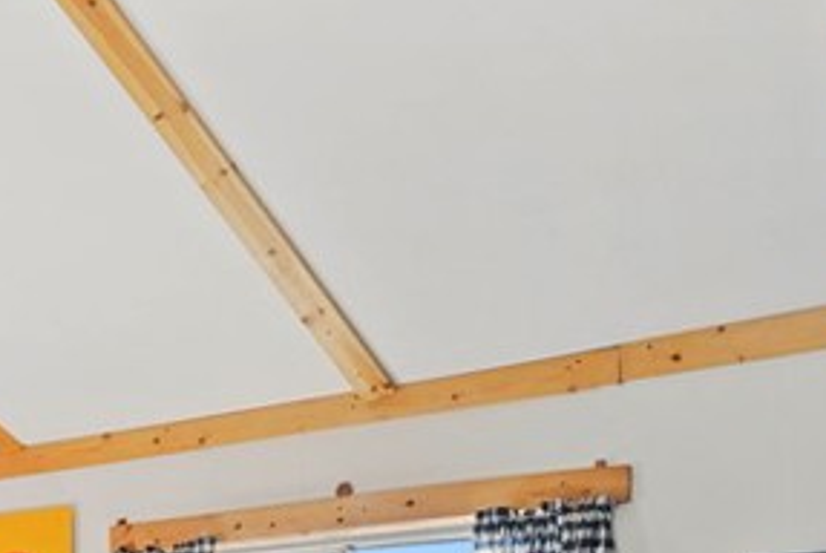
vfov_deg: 20.5
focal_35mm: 59
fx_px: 1350
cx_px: 83
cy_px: 773
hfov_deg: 32.3
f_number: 6.3
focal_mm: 16.5
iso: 400
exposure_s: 1/20
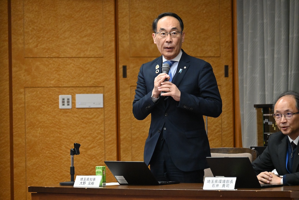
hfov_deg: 9.8
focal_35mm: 210
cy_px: 100
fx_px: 1744
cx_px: 150
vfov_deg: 6.5
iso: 5000
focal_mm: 140
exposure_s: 1/400
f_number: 5.3
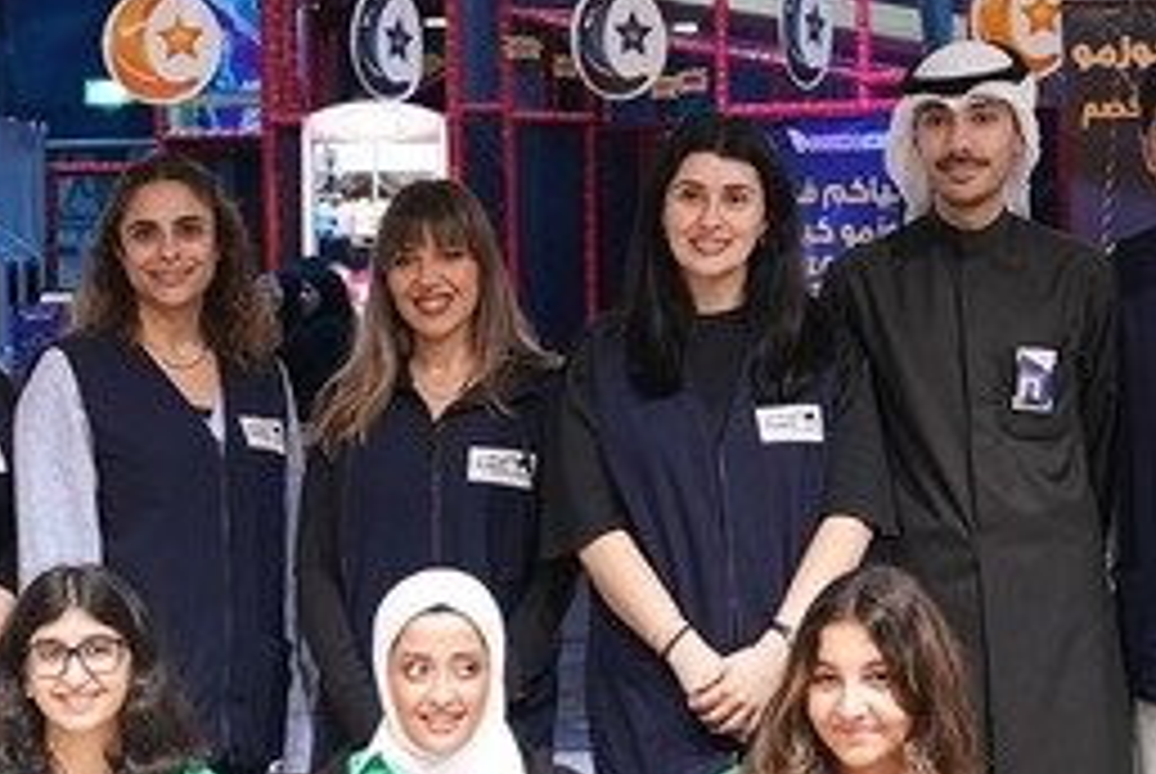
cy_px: 200
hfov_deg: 18.2
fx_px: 3600
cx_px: 477
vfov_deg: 12.2
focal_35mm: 112
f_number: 2.8
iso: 320
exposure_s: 1/50
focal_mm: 24
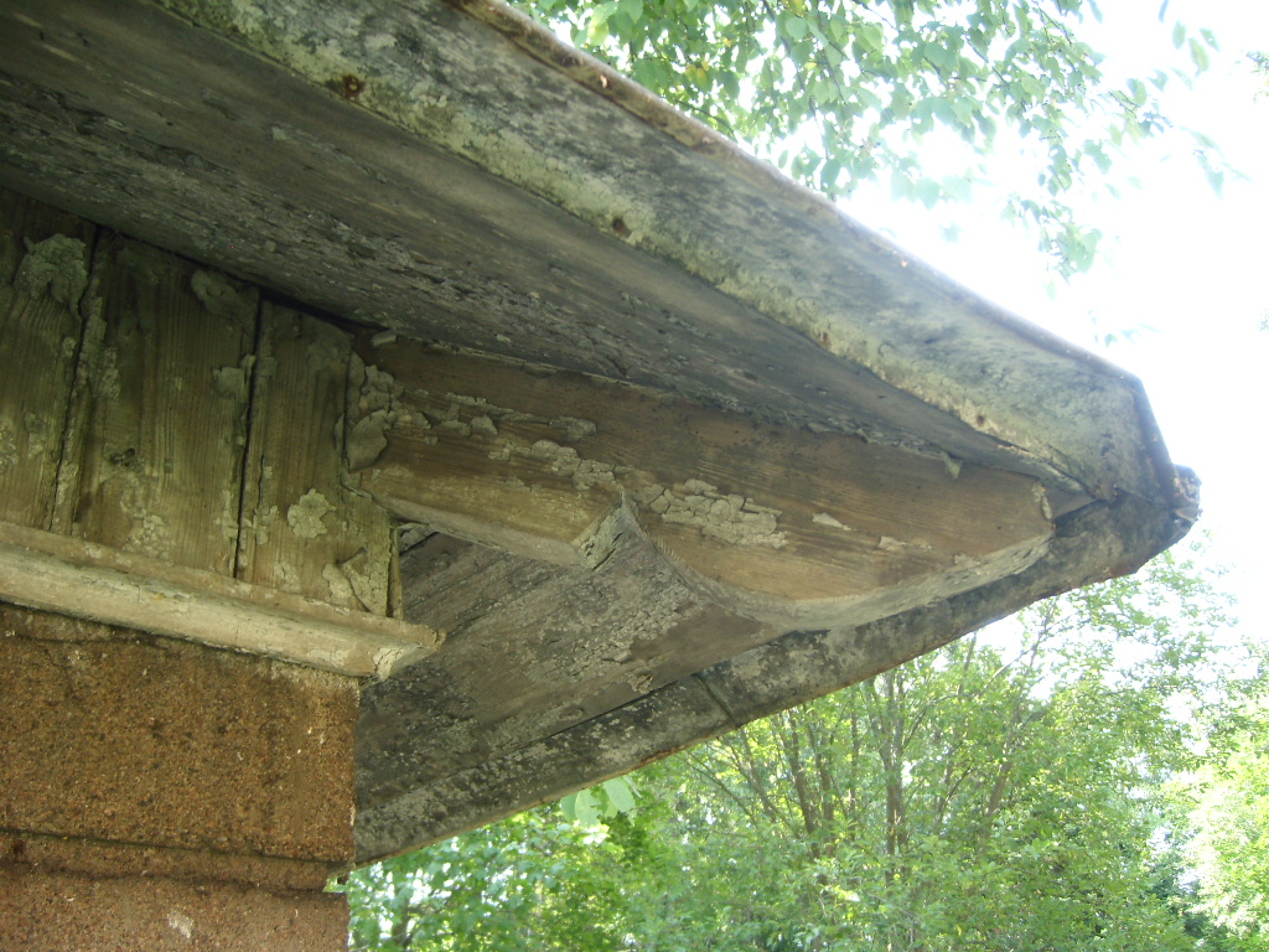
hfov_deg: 52.6
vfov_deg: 40.7
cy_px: 476
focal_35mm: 35
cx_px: 634
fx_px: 1283
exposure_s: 1/60
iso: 50
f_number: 2.8
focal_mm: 5.8
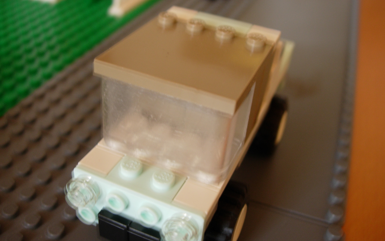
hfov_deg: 48.2
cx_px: 192
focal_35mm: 41
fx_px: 430
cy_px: 106
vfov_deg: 31.2
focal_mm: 7.8
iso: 66
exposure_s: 1/4
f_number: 2.8
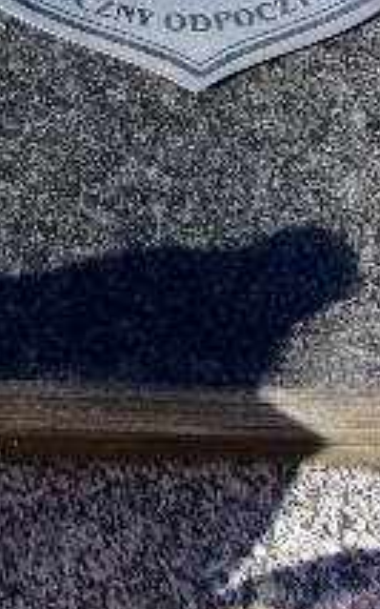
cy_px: 43
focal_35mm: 89
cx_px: -234
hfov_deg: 13.6
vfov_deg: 22.6
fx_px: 1476
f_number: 10.8
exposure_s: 1/45
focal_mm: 5.1
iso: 80
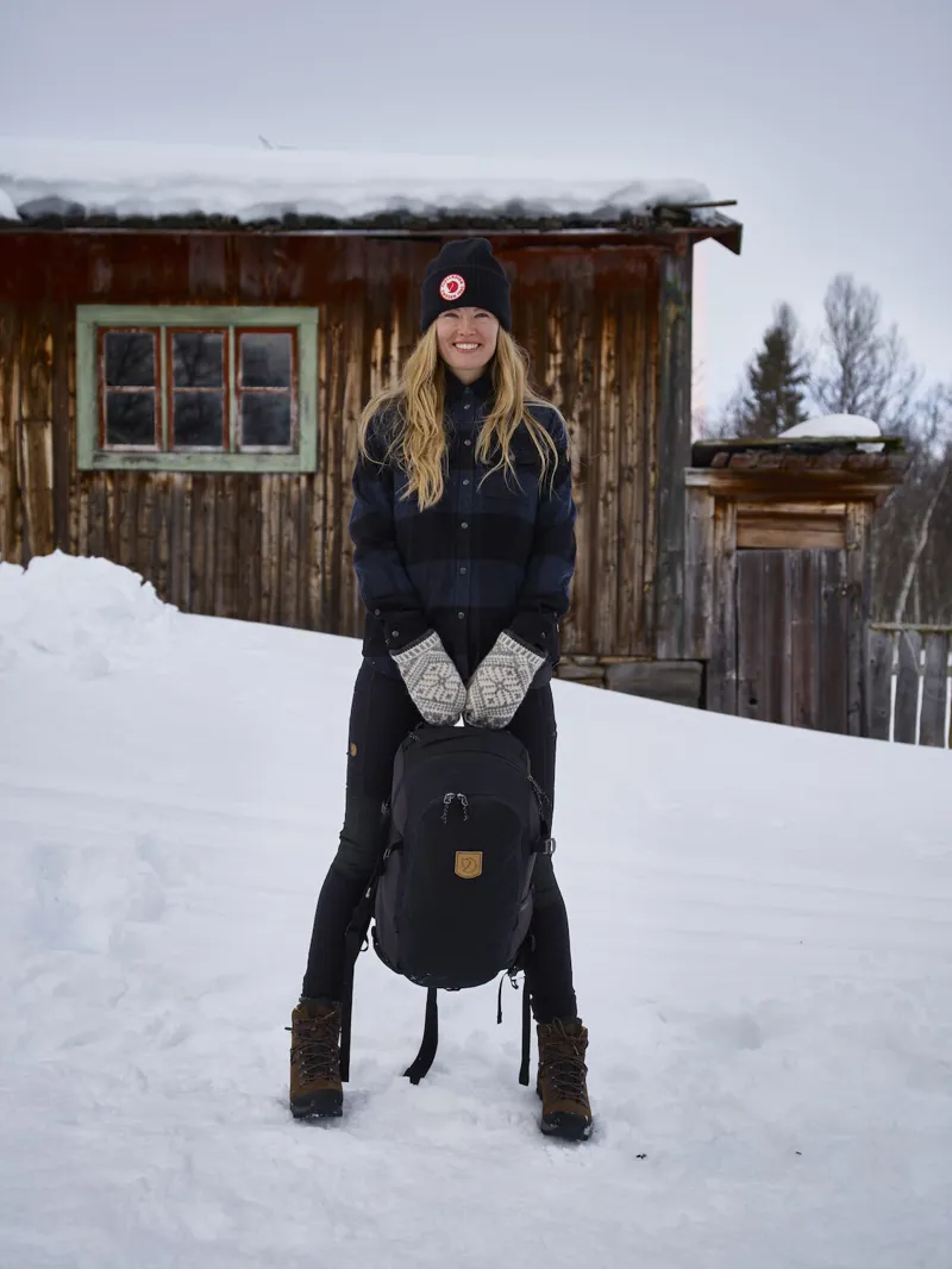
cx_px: 476
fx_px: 1430
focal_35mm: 39
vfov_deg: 47.9
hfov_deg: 36.8
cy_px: 634
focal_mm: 49
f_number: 4
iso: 100
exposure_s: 1/640
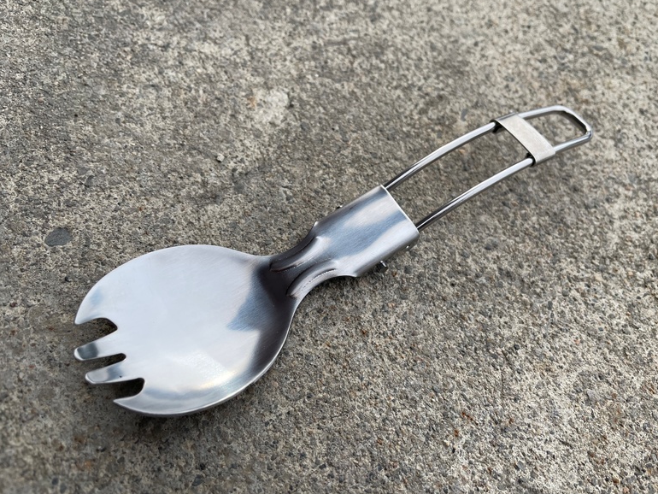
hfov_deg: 65.3
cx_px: 337
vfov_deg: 51.4
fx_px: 513
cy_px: 245
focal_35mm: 27
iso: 32
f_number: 1.6
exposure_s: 1/868
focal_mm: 4.2
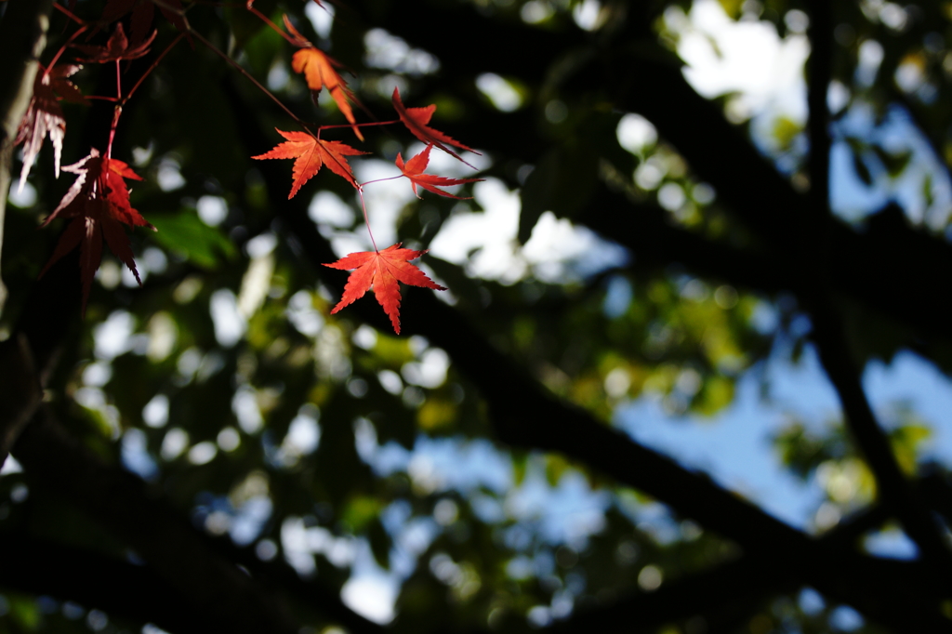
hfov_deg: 19.5
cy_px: 317
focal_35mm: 105
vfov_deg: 13.0
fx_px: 2776
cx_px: 476
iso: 200
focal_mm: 70
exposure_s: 1/320
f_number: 5.6
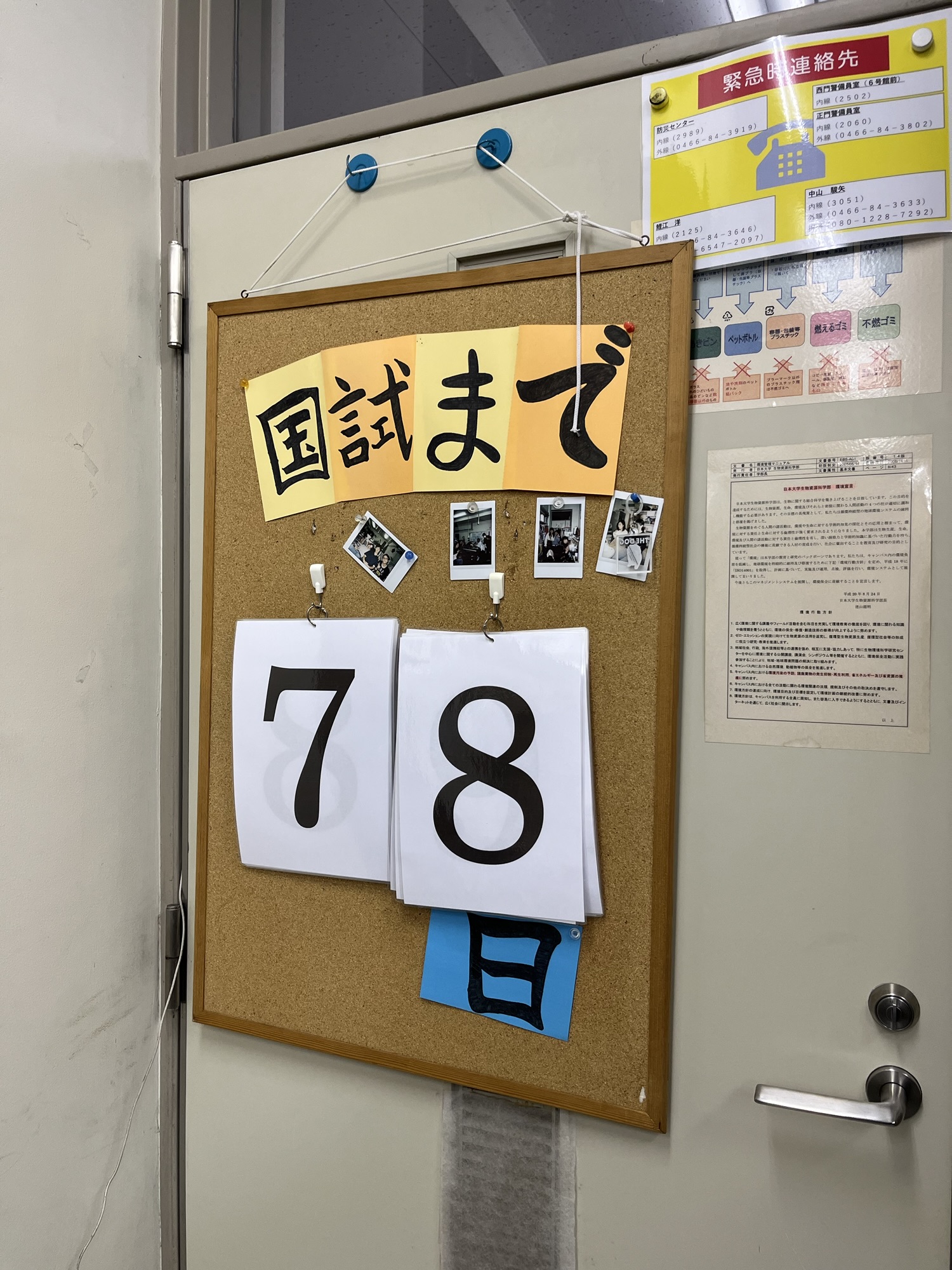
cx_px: 476
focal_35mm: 26
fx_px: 953
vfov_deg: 67.3
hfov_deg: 53.1
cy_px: 635
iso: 100
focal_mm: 5.1
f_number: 1.6
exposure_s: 1/100
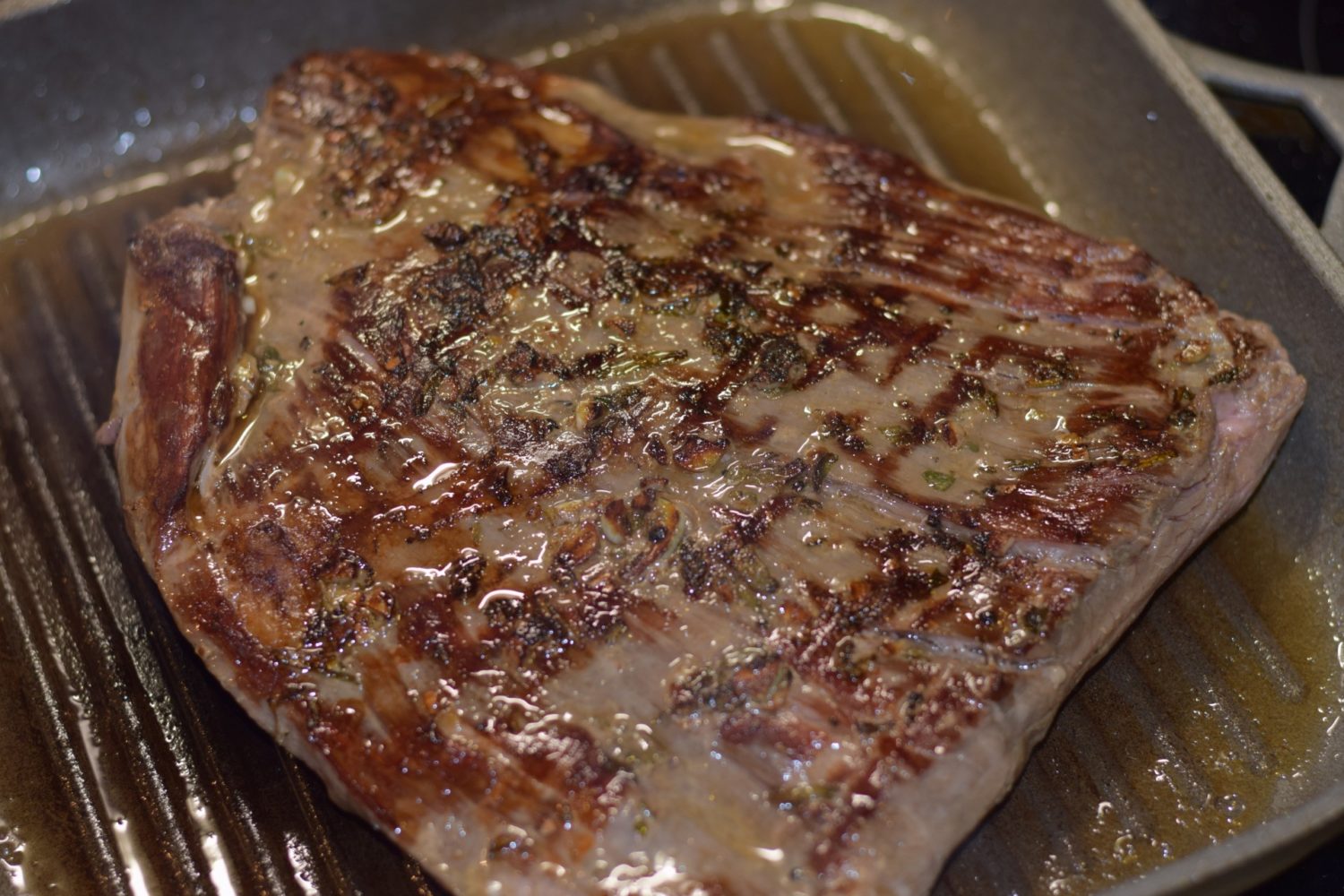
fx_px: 2800
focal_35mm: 75
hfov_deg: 27.0
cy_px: 448
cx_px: 672
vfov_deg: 18.2
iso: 360
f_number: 2.8
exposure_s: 1/60
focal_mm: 50
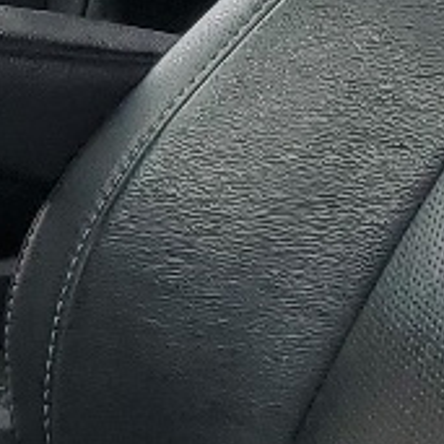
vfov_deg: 8.1
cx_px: -701
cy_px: 244
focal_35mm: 215
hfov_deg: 7.5
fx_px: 3120
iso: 50
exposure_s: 1/833
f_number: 1.5
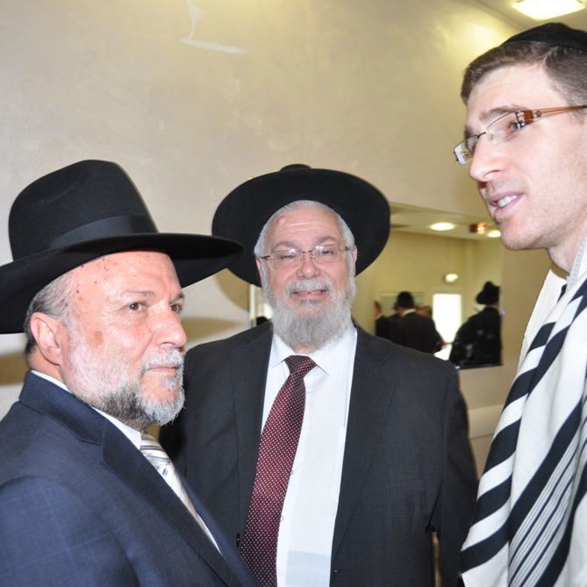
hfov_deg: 42.8
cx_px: 329
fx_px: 748
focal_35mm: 39
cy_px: 295
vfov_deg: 42.8
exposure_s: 1/60
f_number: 5
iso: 400
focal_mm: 20
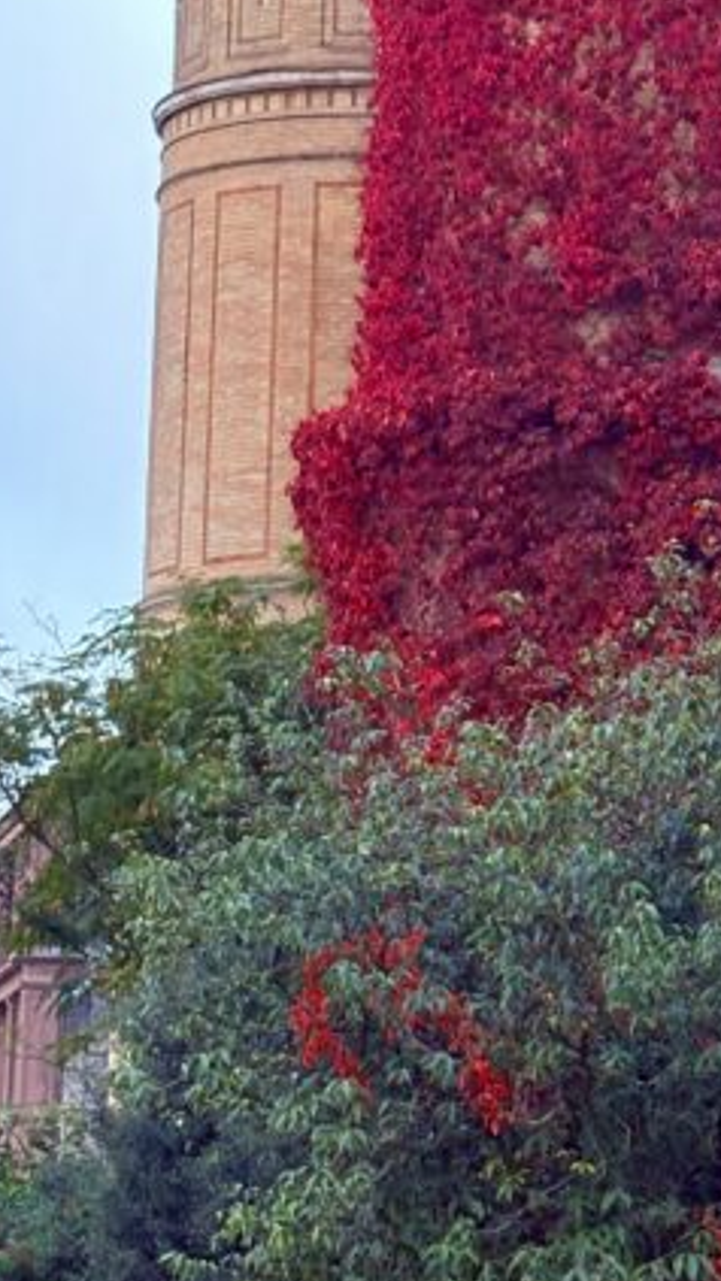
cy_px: 263
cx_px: 1030
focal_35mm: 137
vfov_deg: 15.6
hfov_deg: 8.7
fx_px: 4655
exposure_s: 1/973
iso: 50
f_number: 1.6
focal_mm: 5.96
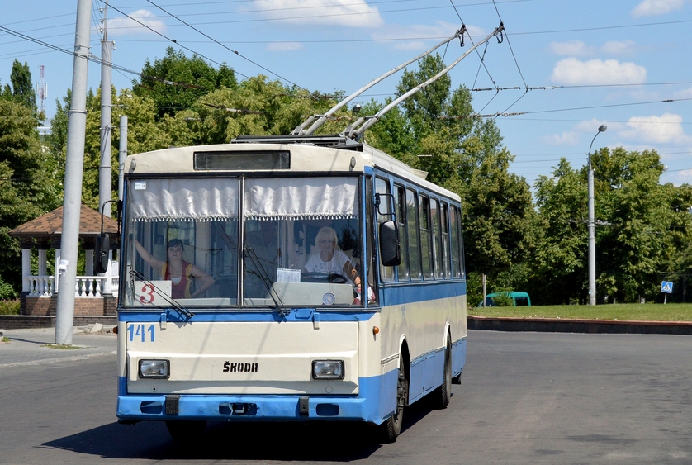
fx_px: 1863
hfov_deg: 21.0
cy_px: 236
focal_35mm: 97
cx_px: 274
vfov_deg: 14.2
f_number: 5.3
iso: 800
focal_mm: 45
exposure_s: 1/4000
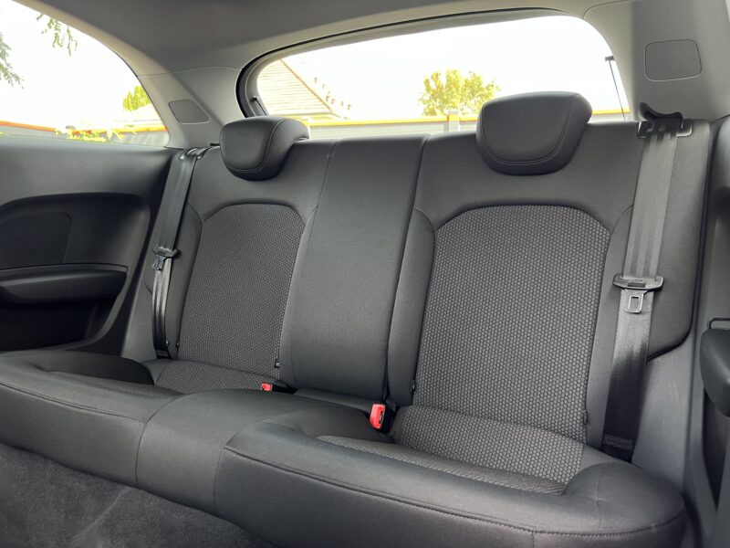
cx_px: 365
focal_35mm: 26
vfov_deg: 53.1
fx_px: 548
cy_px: 274
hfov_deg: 67.3
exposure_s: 1/98
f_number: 1.5
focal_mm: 5.7
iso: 125
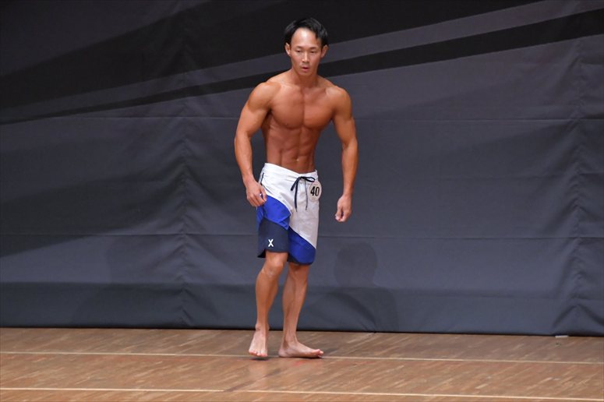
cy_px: 201
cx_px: 302
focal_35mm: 345
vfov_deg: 4.0
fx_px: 5786
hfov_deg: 6.0
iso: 6400
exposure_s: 1/400
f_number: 5.6
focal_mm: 230
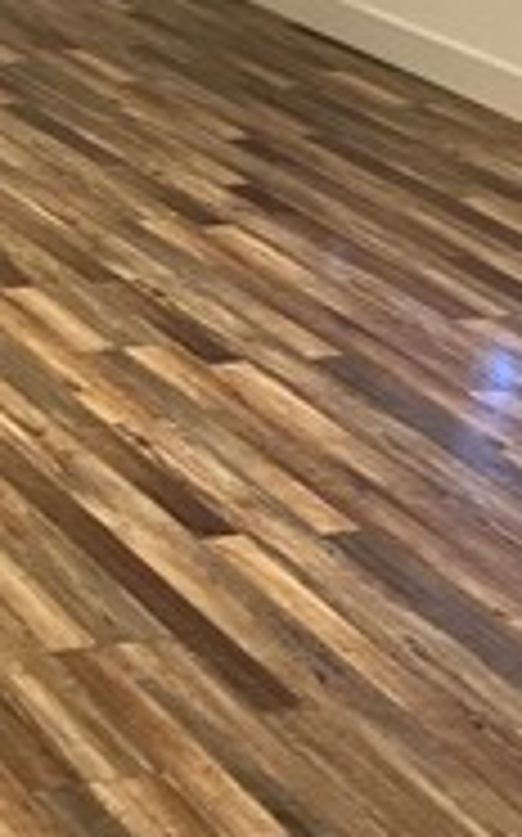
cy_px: -27
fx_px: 2325
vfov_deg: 19.7
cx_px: -513
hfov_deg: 11.6
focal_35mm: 102
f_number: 1.8
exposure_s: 1/59
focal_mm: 3.99
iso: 250
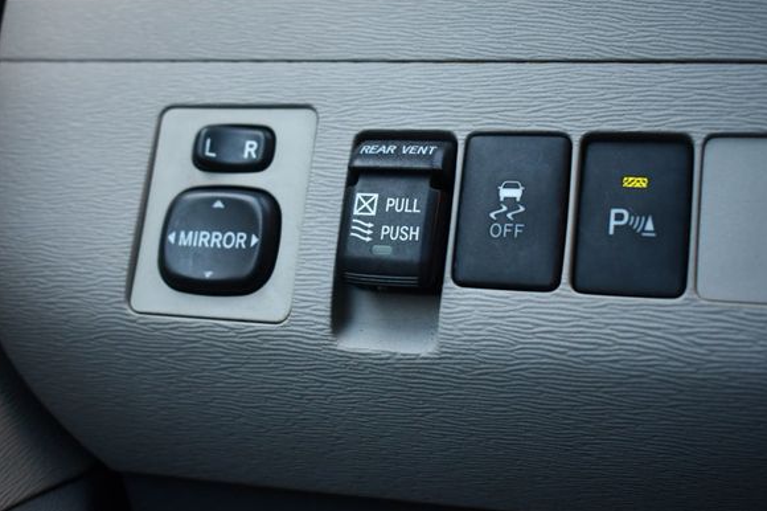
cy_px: 230
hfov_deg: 37.5
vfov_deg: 25.5
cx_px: 401
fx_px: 1129
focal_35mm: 53
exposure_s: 1/125
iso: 1000
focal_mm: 32
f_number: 4.5
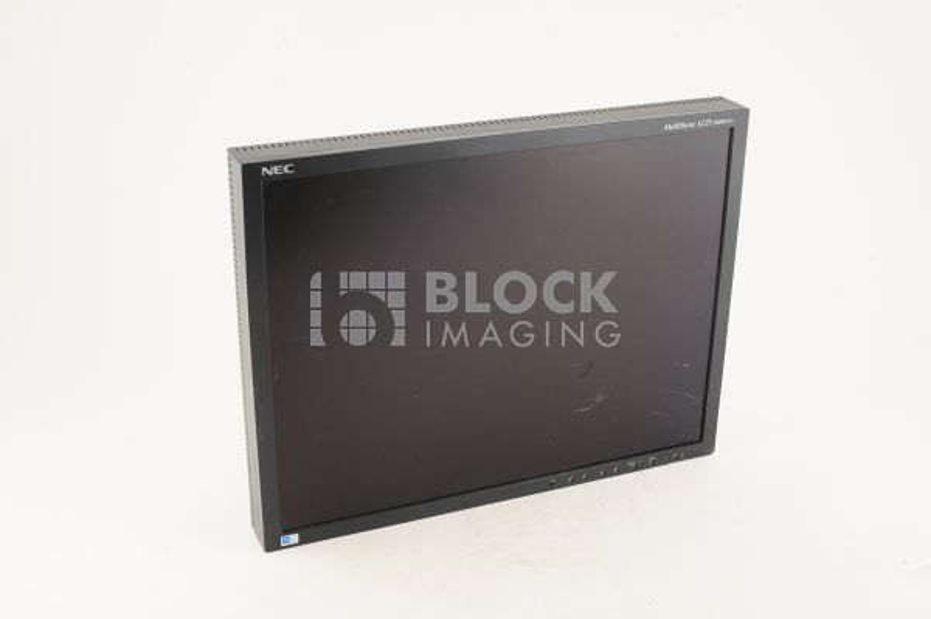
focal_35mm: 50
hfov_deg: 39.6
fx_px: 1292
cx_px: 466
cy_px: 310
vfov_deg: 26.9
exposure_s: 1/125
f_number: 10
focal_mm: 50
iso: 1600
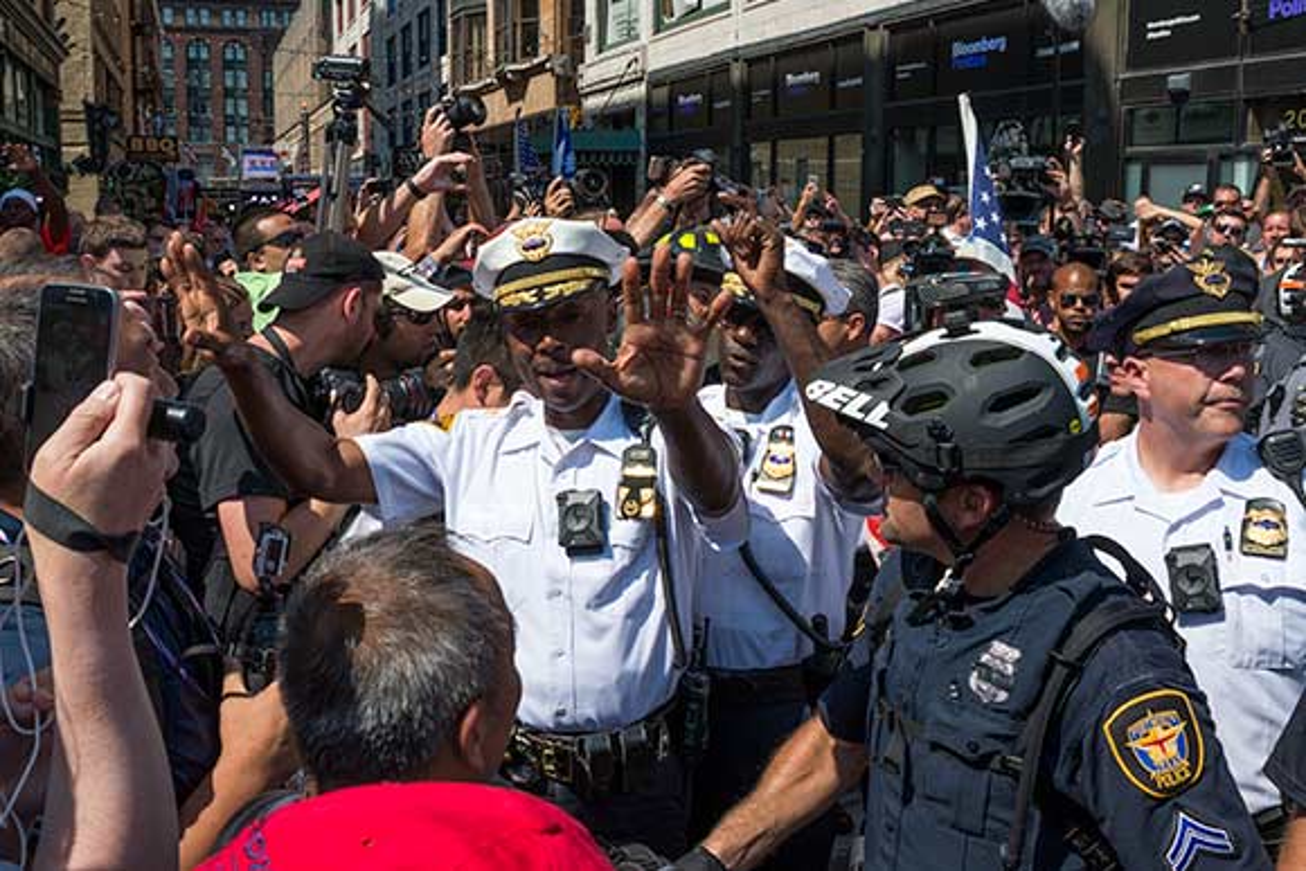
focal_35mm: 24
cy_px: 436
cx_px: 653
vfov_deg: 53.2
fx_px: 871
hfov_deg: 73.7
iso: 250
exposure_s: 1/500
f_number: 13
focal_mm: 24
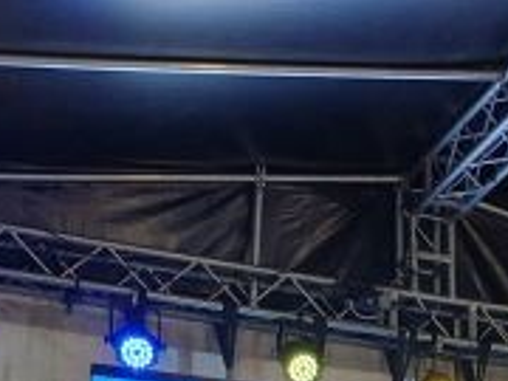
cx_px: 516
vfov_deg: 12.4
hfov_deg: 18.4
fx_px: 1526
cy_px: 789
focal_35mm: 104
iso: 50
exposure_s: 1/50
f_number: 1.8
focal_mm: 4.65
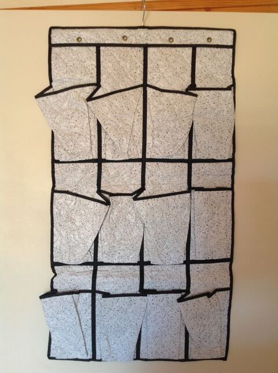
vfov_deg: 52.7
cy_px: 186
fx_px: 376
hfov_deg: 40.6
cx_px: 139
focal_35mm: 35
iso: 64
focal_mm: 4.28
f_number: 2.4
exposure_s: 1/15
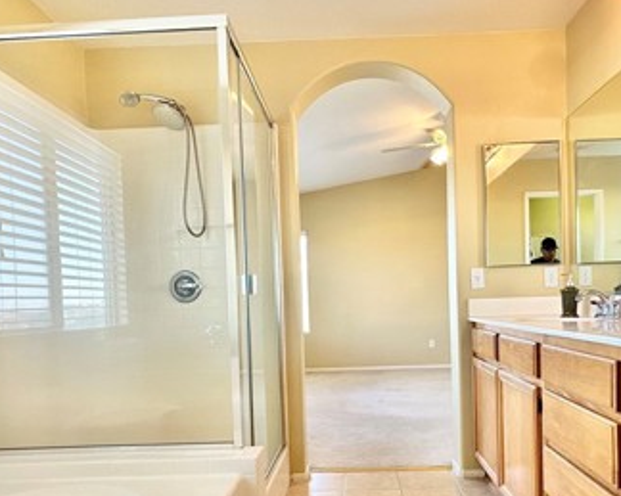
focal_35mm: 27
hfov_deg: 63.9
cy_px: 322
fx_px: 496
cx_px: 347
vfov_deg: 52.4
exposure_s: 1/60
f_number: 2.2
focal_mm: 2.22
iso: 320
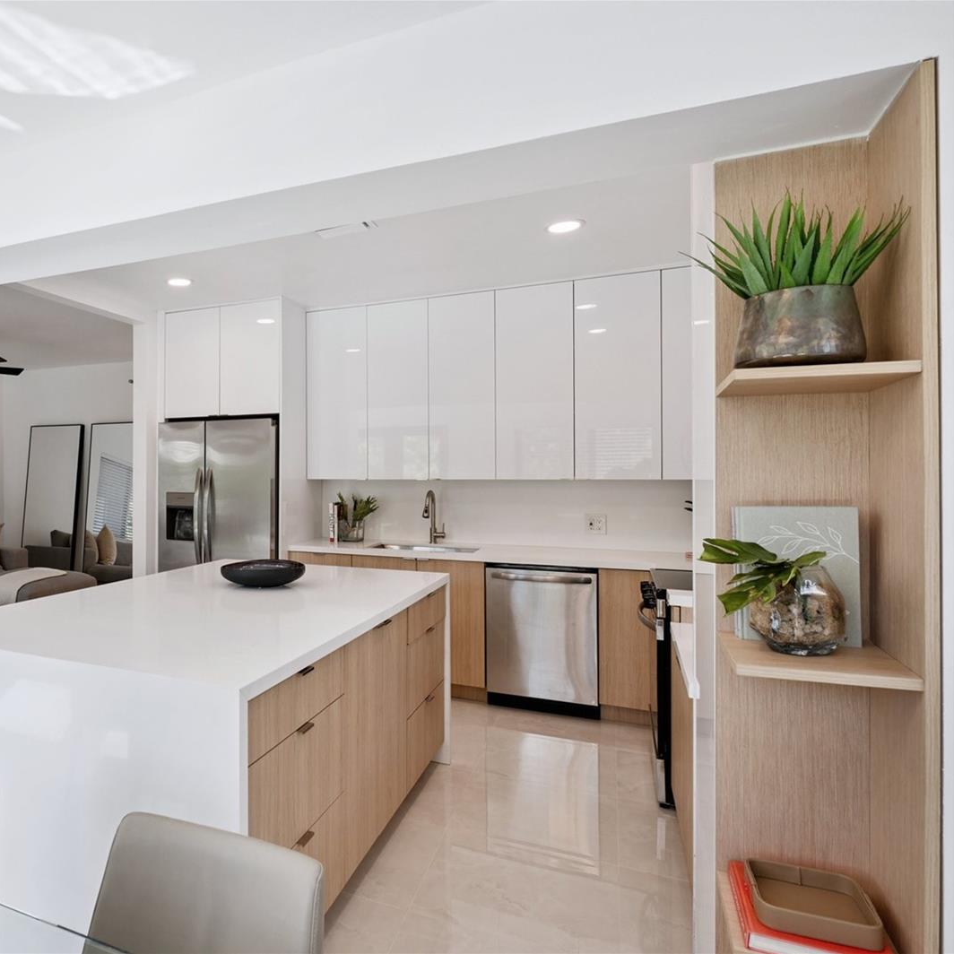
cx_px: 242
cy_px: 477
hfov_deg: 63.4
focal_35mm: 23
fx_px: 717
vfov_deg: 67.3
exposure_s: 1/60
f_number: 7.1
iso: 250
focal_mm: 18
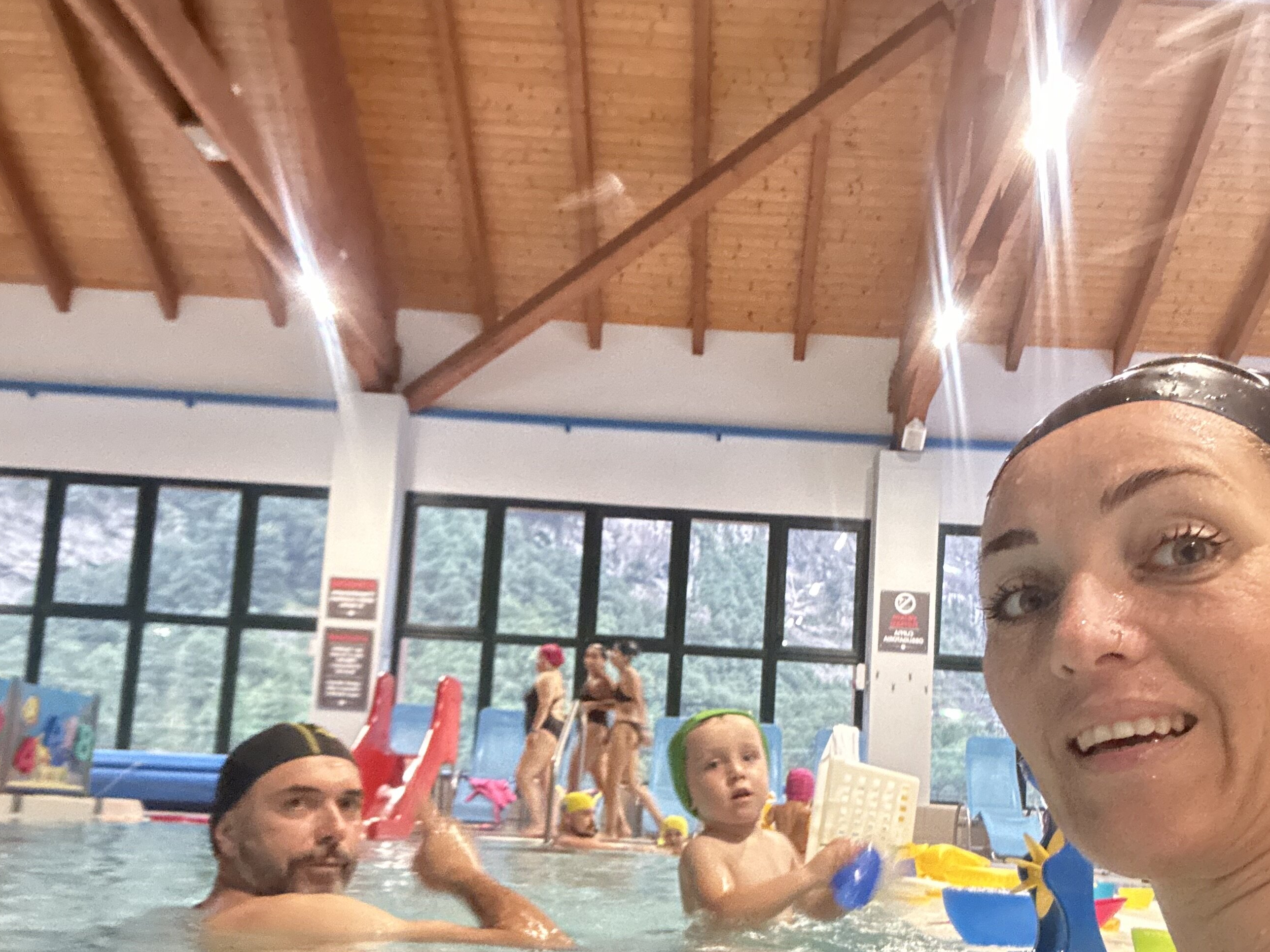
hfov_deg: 51.3
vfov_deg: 39.1
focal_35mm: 36
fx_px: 1321
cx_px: 690
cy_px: 653
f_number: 1.9
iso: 640
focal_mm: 2.69
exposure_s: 1/20
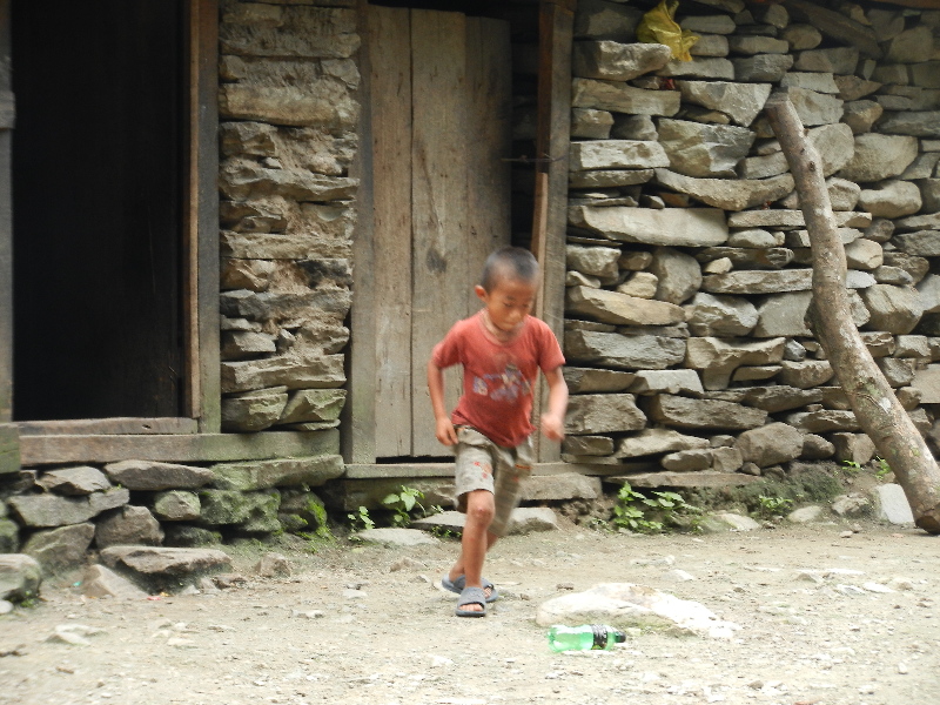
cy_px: 352
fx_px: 4481
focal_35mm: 165
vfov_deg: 9.0
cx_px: 470
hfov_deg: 12.0
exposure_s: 1/100
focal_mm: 29.7
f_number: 5.3
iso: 160
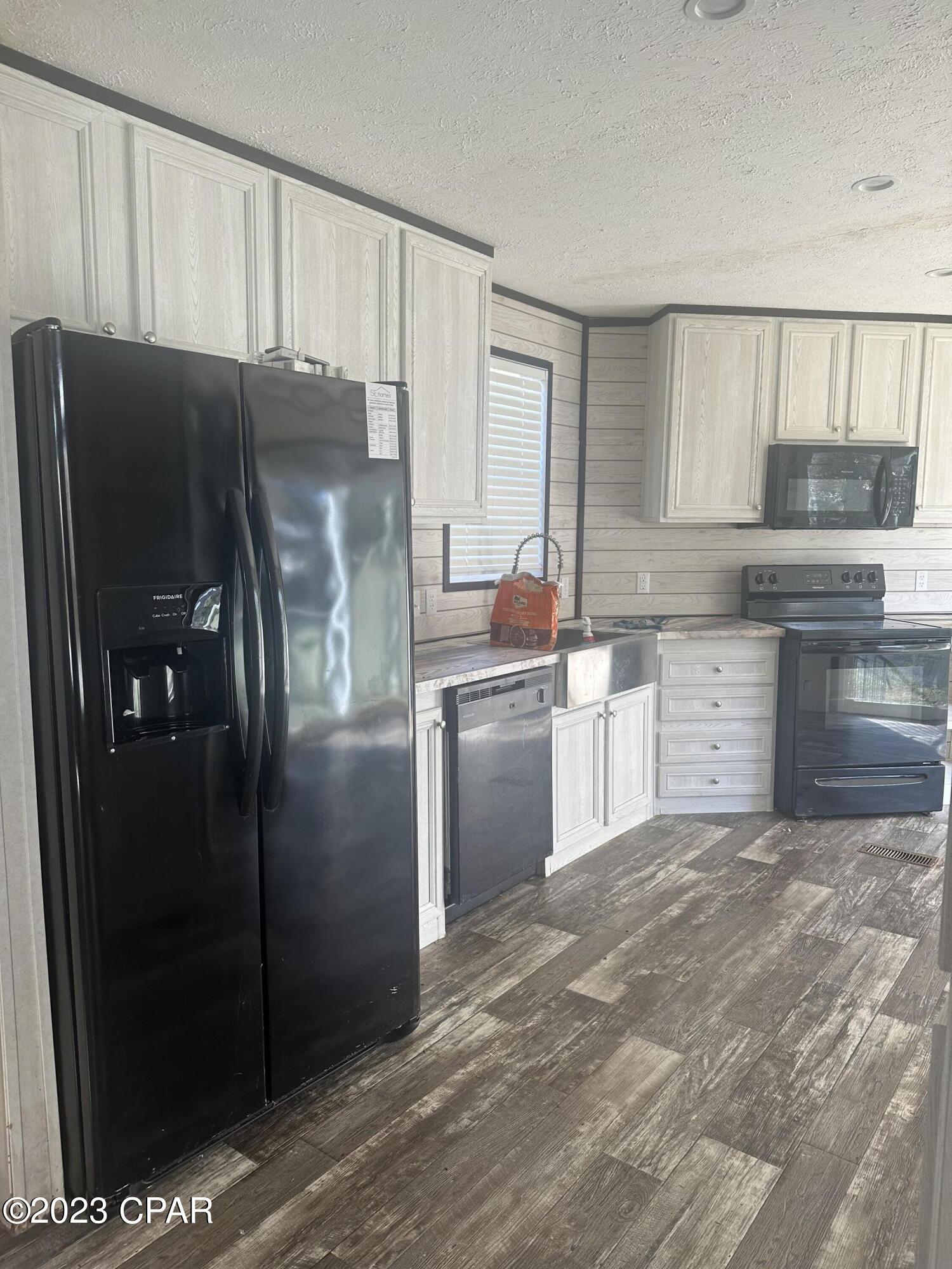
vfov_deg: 71.6
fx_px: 880
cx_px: 476
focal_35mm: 24
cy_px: 634
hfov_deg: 56.8
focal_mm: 6.86
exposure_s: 1/121
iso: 80
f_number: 1.78
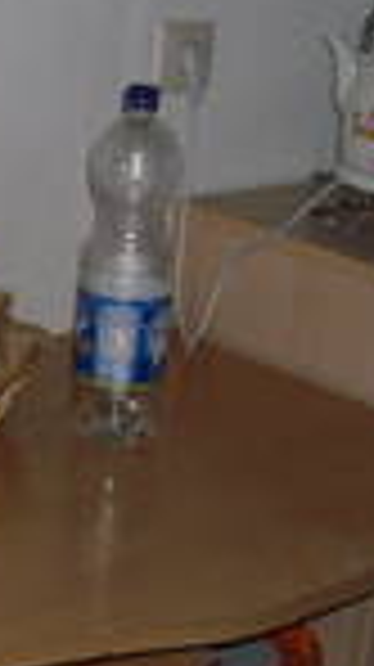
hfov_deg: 11.8
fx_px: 1732
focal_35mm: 98
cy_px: 468
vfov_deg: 21.7
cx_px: -194
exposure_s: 1/40
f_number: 2.8
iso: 80
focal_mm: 6.2
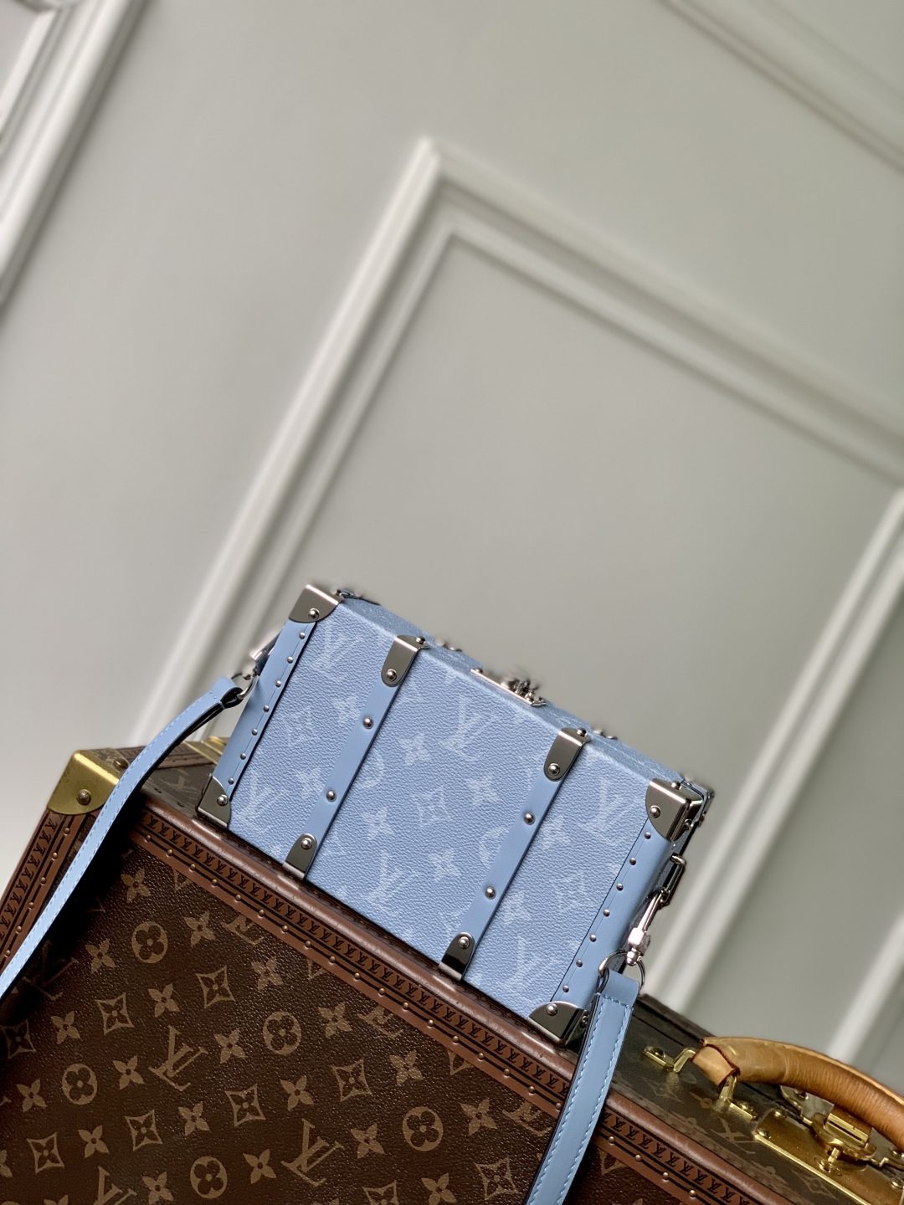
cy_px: 602
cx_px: 452
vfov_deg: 36.8
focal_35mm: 52
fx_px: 1811
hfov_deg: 28.0
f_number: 2.4
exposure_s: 1/122
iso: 80
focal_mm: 6
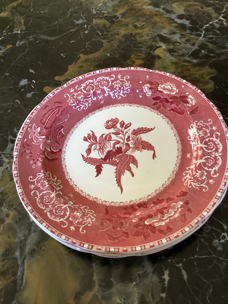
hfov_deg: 45.4
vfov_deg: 58.4
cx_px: 114
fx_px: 272
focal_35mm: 31
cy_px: 152
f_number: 2.4
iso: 320
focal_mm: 3.3
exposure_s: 1/40
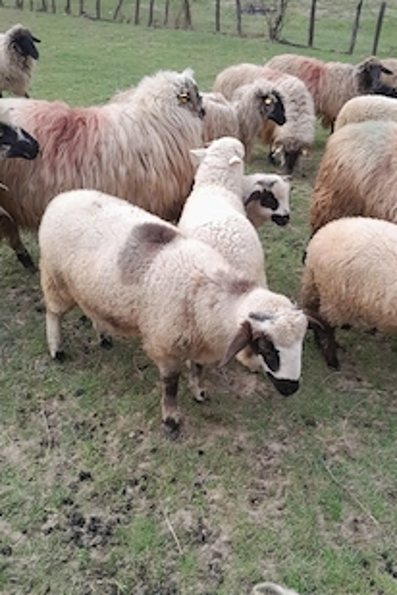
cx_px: 249
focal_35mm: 35
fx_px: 579
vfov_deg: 54.4
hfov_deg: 37.6
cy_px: 298
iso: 40
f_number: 1.8
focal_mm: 3.98
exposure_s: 1/155
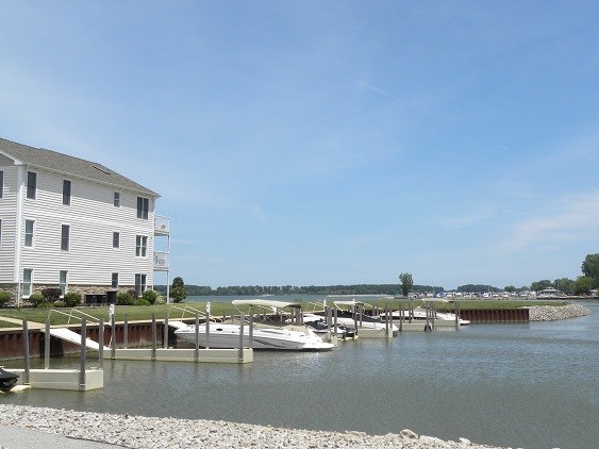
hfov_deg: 41.2
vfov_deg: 31.4
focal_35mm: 46
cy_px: 184
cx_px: 321
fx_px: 796
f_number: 8
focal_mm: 6.6
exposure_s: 1/722
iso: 64
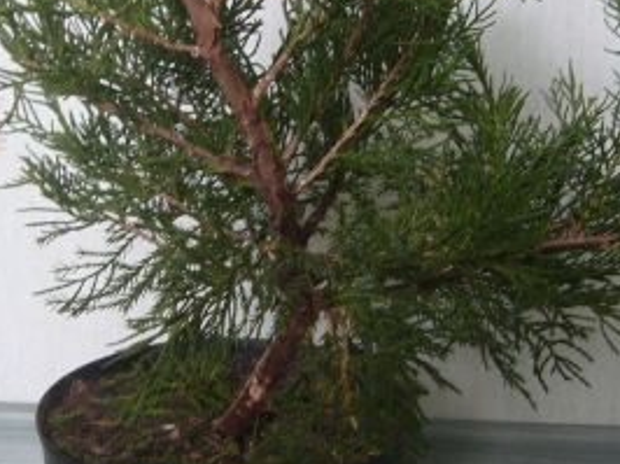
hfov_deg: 24.7
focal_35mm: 79
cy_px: 159
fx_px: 1414
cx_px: 240
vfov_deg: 18.6
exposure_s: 1/15
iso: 100
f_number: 2.8
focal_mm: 5.8
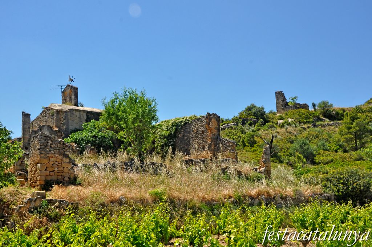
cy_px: 124
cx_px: 186
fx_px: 418
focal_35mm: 40
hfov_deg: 48.0
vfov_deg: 32.9
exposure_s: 1/500
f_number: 11
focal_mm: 27
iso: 640
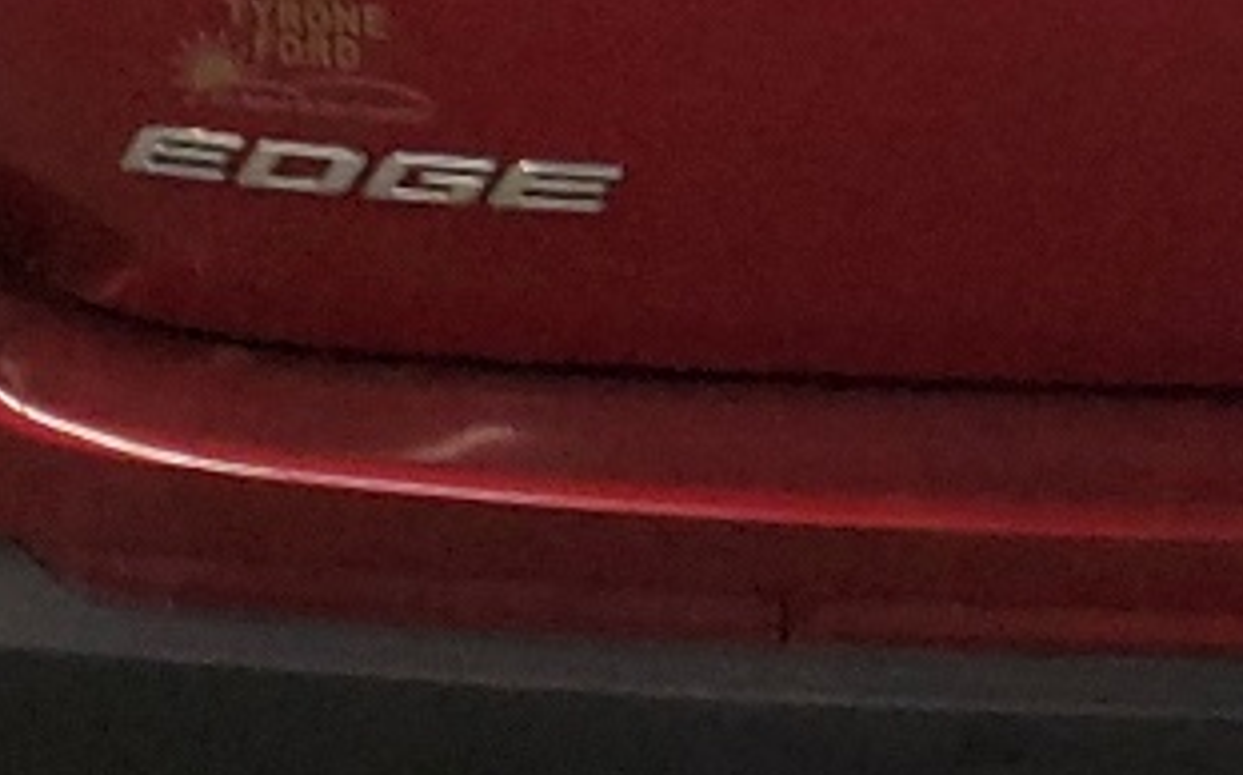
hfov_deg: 13.9
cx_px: 1783
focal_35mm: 142
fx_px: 4808
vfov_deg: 8.9
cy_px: -511
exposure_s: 1/60.2
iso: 172
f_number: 1.5
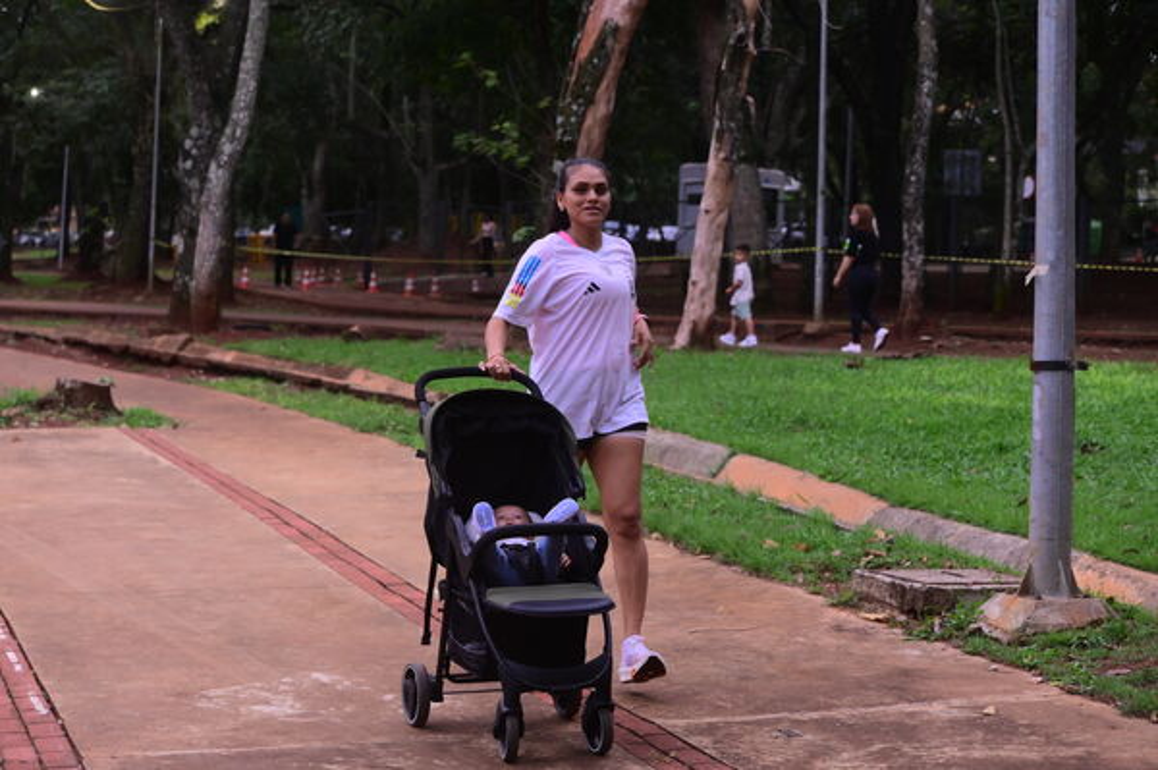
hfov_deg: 28.9
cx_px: 579
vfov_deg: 19.4
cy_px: 385
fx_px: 2250
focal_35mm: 70
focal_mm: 70
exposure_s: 1/200
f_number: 5
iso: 2000
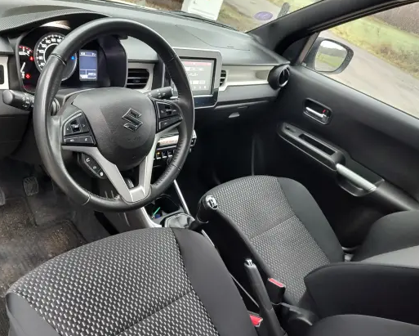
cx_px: 165
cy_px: 174
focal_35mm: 28
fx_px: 347
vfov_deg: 51.6
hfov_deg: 61.6
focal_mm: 5.56
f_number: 1.8
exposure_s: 1/33.3
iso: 277
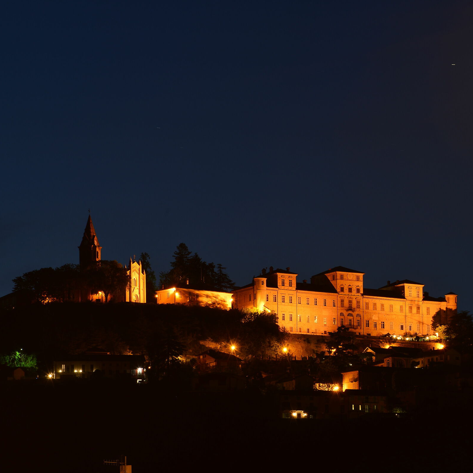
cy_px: 237
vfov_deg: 7.2
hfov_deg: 7.2
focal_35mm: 243
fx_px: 3757
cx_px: 258
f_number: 13
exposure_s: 20
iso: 125
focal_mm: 190
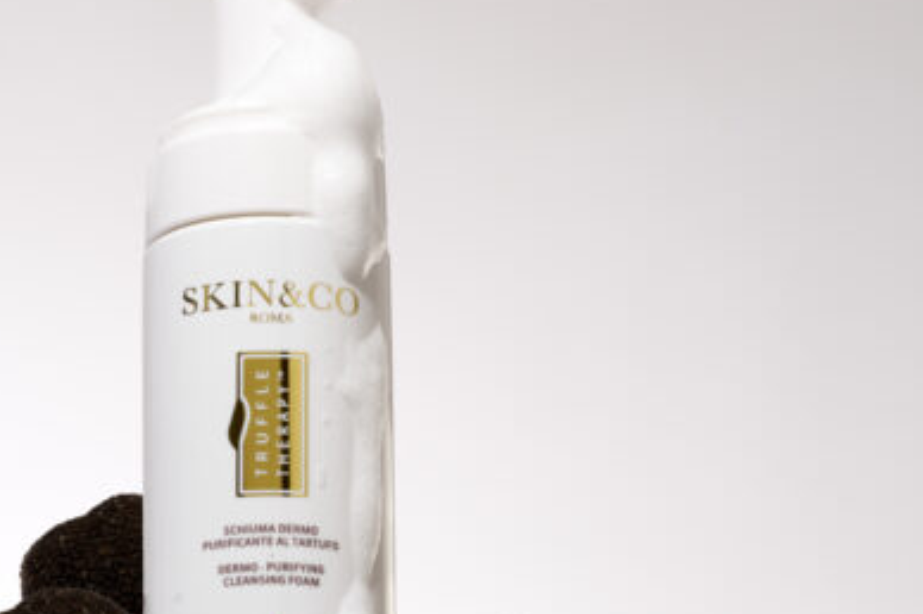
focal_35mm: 208
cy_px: 421
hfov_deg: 9.9
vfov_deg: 6.6
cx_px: 266
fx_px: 5328
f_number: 32
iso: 64
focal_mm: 105
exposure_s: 1/160
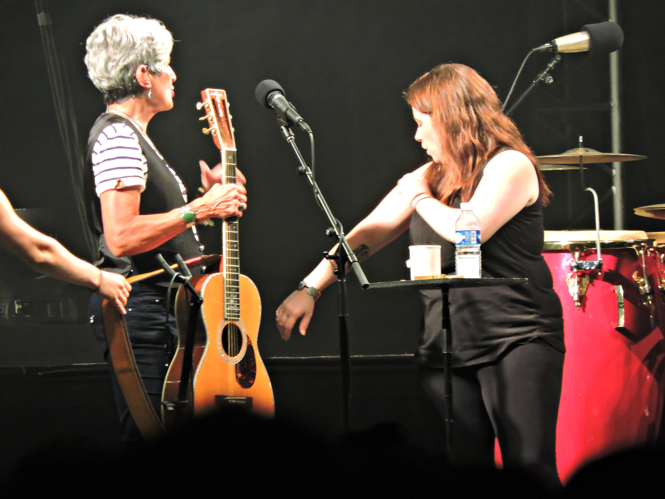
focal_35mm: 800
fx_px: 15369
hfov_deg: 2.5
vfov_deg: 1.9
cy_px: 250
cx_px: 332
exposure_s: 1/50
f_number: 5.2
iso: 800
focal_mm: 142.7
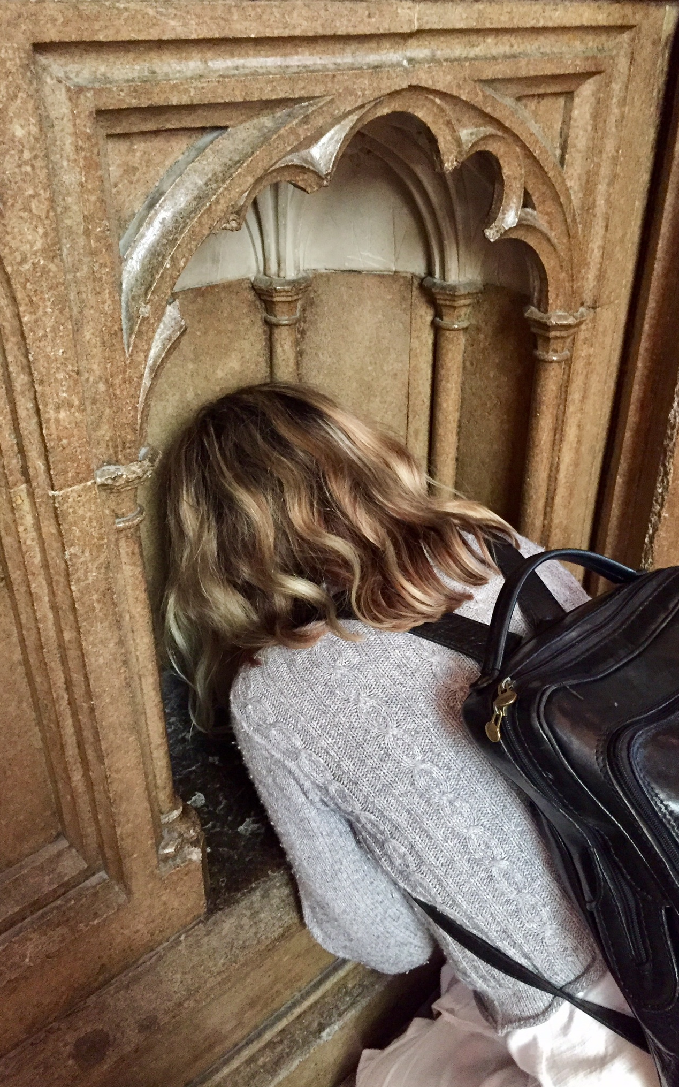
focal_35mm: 31
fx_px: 918
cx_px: 391
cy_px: 542
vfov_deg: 61.2
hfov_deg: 40.5
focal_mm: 4.15
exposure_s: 1/17
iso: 500
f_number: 2.2
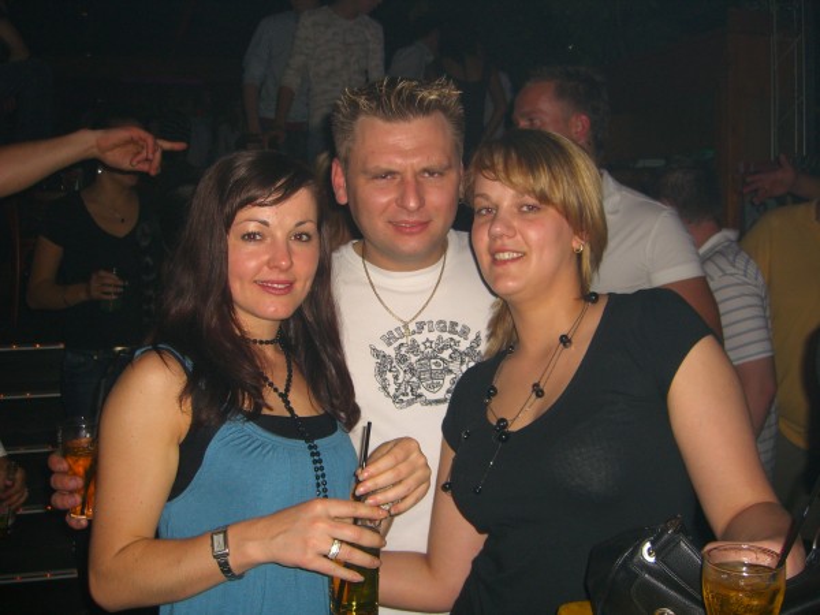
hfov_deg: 49.0
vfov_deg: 37.7
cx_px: 410
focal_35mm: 38
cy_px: 308
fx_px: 900
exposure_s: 1/60
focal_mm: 7.9
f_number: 2.8
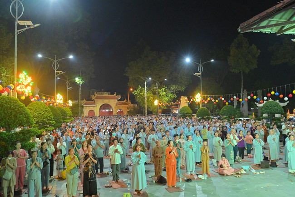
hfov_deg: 58.7
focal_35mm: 32
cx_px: 148
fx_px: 262
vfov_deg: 41.1
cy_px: 98
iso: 2500
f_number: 3.5
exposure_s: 1/80
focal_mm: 32
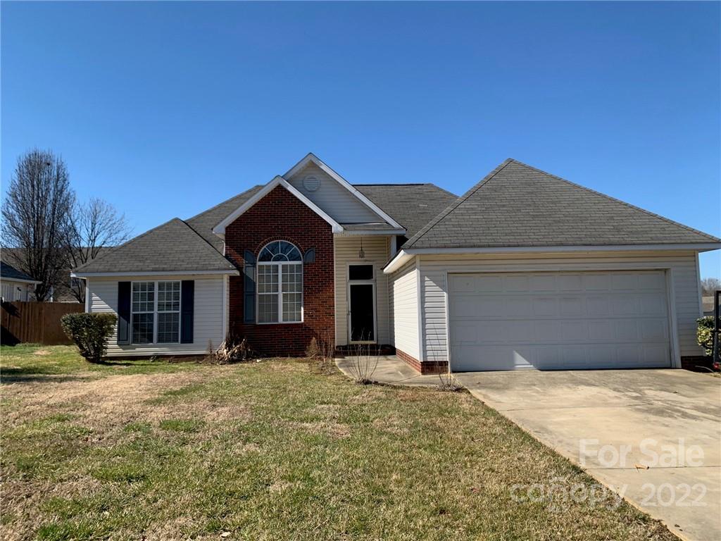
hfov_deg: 67.3
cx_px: 360
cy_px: 270
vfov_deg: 53.1
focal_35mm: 26
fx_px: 542
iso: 25
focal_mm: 4.25
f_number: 1.8
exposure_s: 1/1992
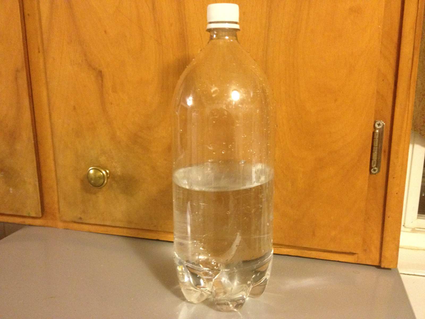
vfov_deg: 40.7
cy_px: 160
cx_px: 212
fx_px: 430
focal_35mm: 35
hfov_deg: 52.6
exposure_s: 1/15
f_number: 2.4
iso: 500
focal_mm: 4.28
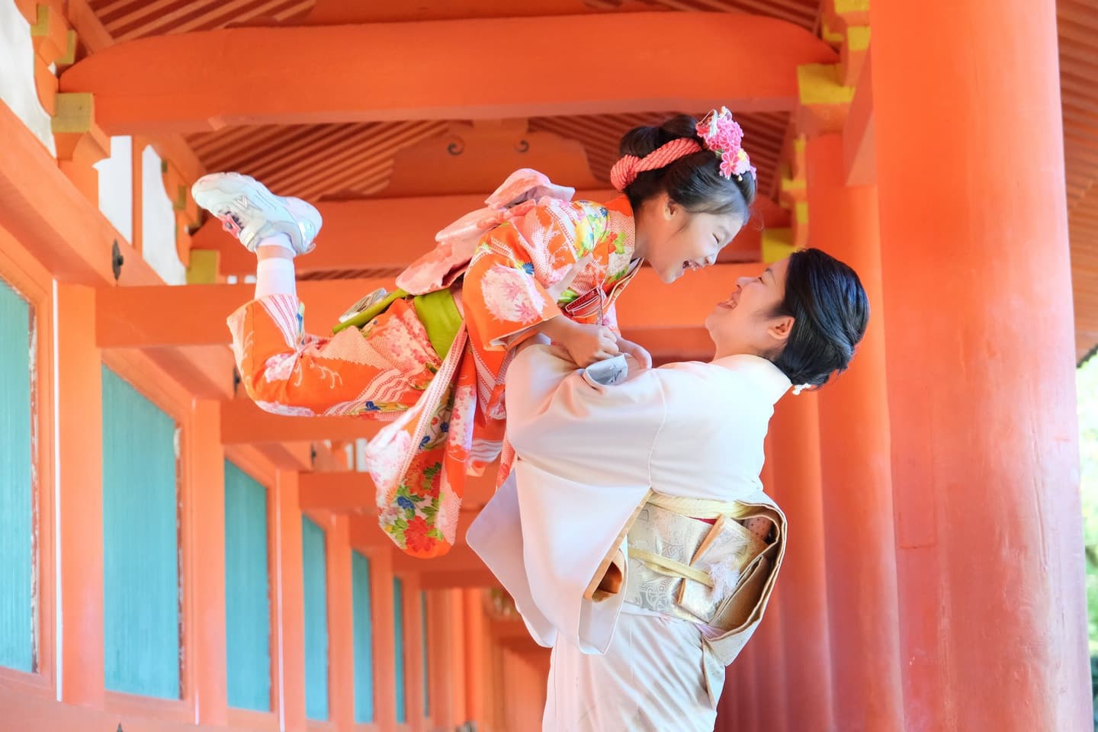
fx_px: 2501
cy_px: 366
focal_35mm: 82
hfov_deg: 24.8
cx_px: 549
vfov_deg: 16.7
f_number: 4
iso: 2500
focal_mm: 54.5
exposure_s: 1/320
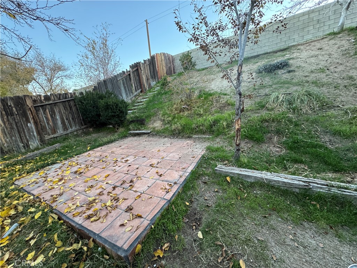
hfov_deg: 102.1
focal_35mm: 14
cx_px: 178
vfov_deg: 85.7
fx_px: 144
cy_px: 134
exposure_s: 1/120
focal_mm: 2.22
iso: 320
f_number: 2.2
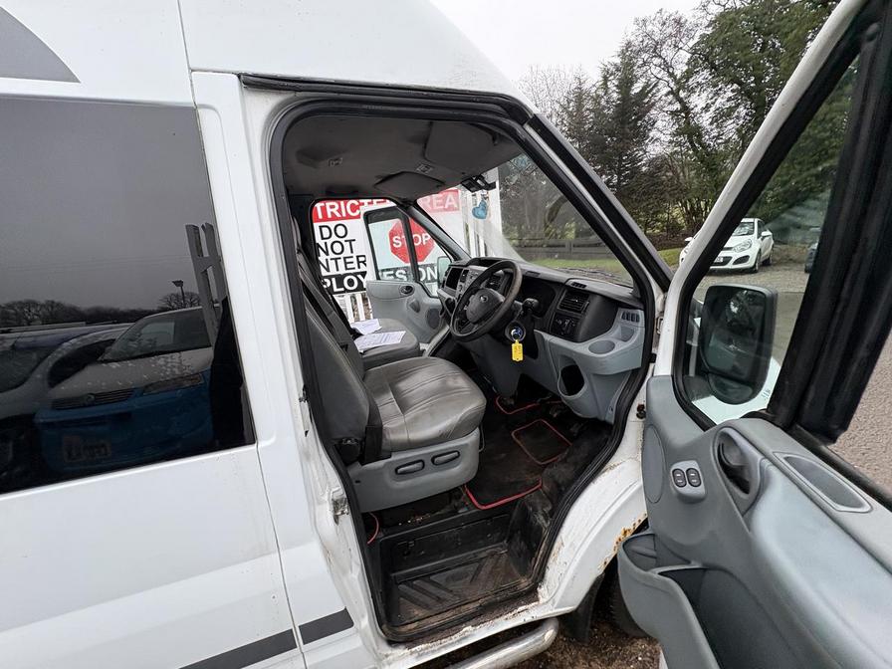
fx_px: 361
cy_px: 334
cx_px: 446
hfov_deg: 102.1
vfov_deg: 85.7
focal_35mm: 14
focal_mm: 2.22
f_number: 2.2
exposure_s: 1/136
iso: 80
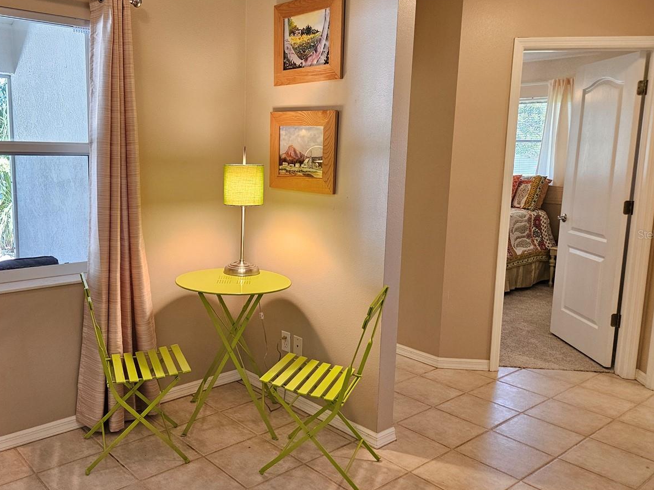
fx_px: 586
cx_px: 249
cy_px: 234
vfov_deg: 45.4
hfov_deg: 57.7
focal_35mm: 31
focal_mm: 5.4
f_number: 1.8
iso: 400
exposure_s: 1/120
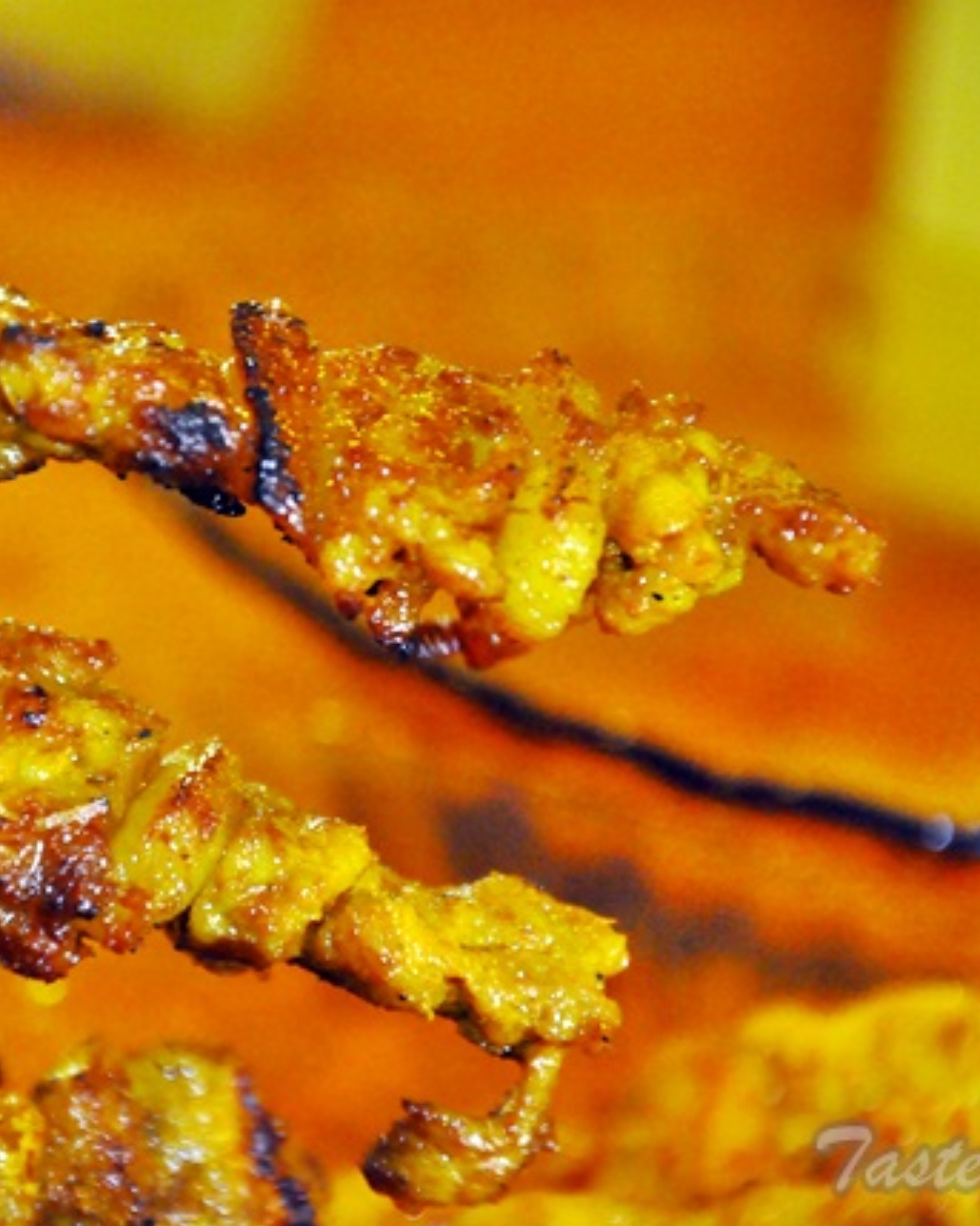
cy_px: 612
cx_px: 266
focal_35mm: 224
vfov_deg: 8.6
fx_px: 8114
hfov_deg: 6.9
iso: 3200
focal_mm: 105
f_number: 5.6
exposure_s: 1/60
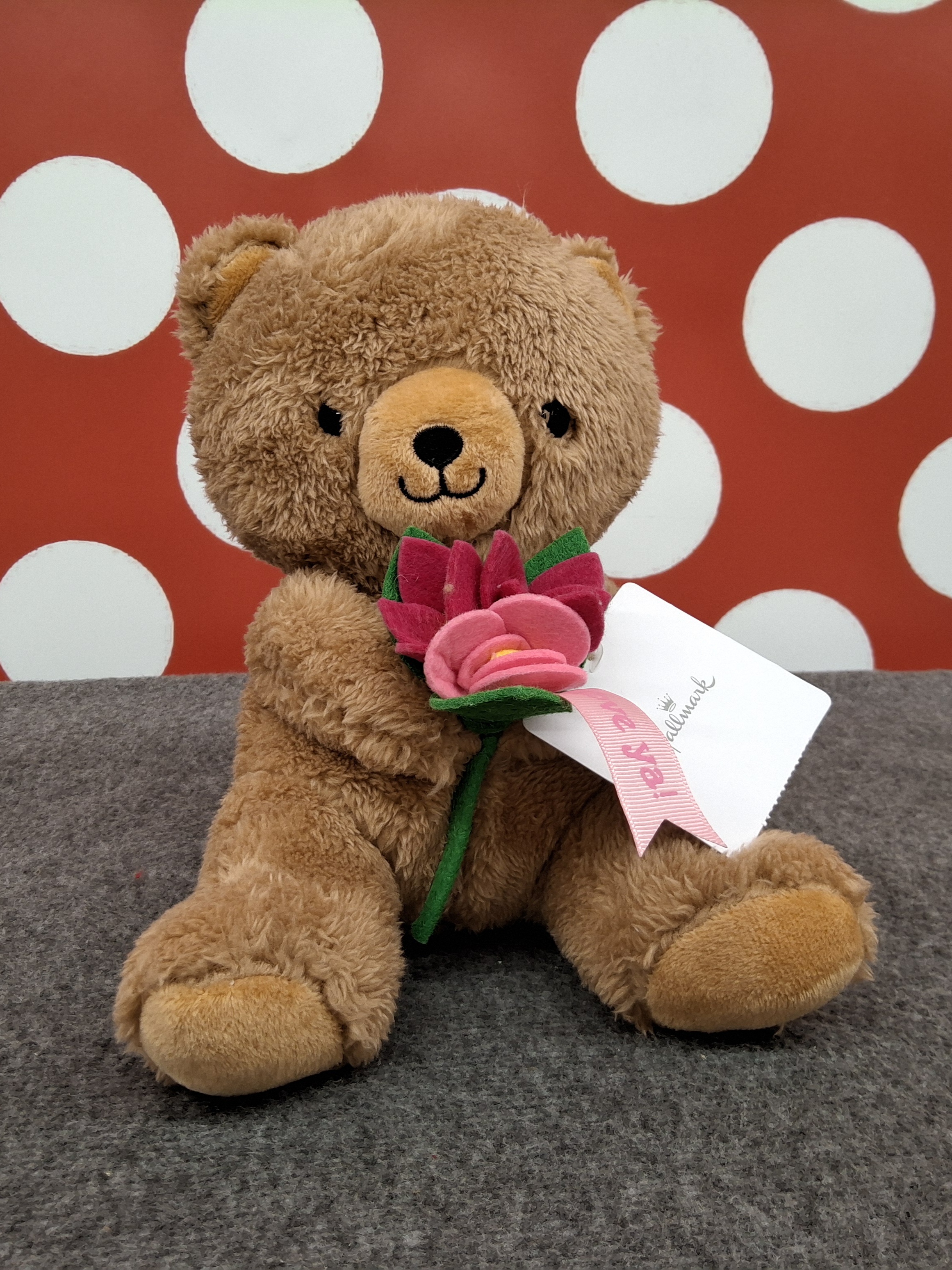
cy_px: 635
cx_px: 476
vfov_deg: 69.4
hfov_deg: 54.9
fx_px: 917
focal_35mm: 25
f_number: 2
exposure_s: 1/40
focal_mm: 3.08
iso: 160
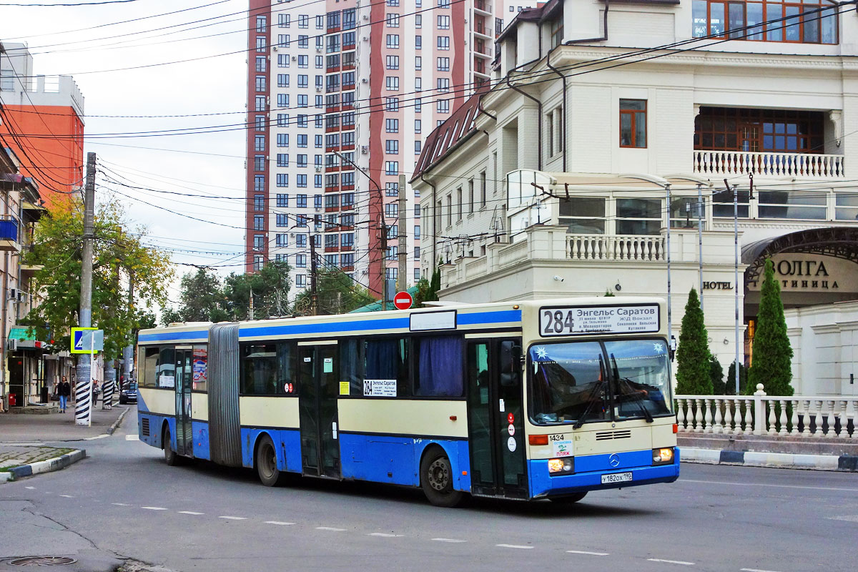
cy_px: 286
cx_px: 429
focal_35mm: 50
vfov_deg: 27.0
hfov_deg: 39.6
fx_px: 1192
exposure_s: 1/500
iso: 250
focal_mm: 18.45
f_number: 3.2
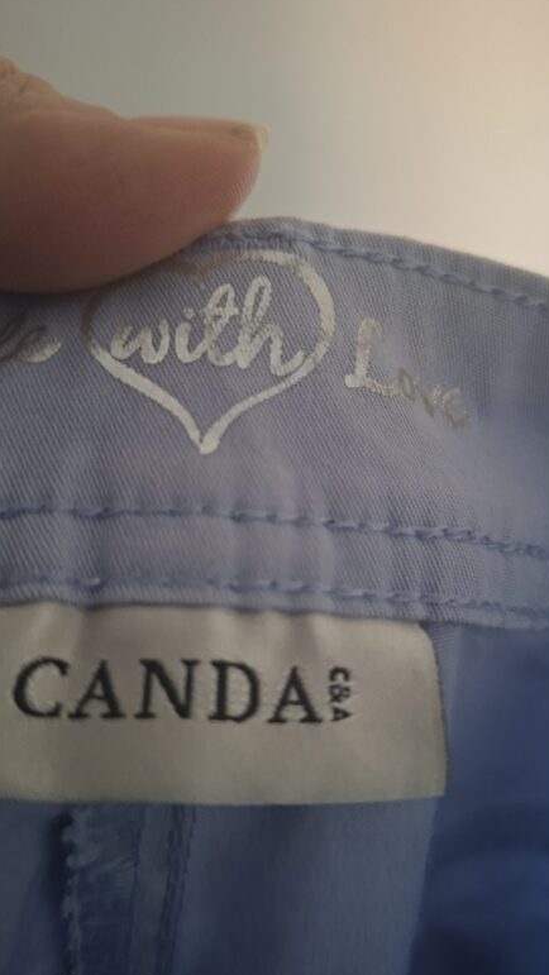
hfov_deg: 44.4
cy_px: 497
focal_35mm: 26
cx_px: 297
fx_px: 673
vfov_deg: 71.9
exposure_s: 1/30
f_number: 1.8
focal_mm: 5.54
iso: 400
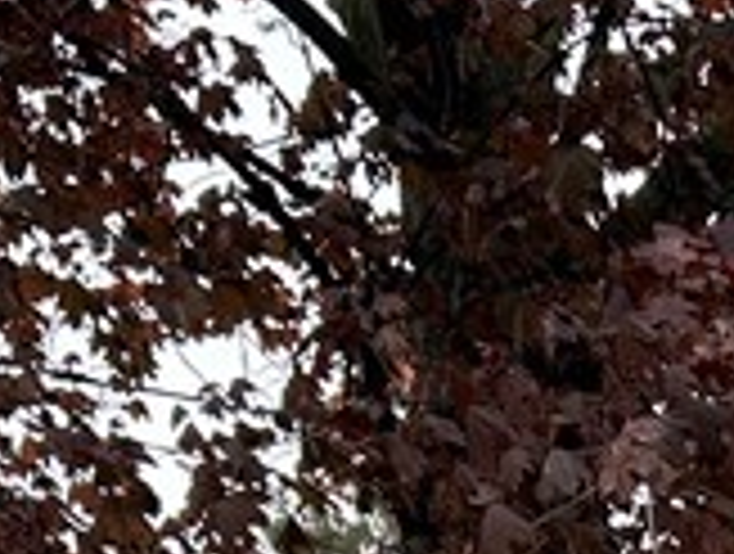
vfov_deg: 8.8
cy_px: 1013
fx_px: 3464
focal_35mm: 163
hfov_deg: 11.6
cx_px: 1067
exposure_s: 1/336
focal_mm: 5.7
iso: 50
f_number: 1.5
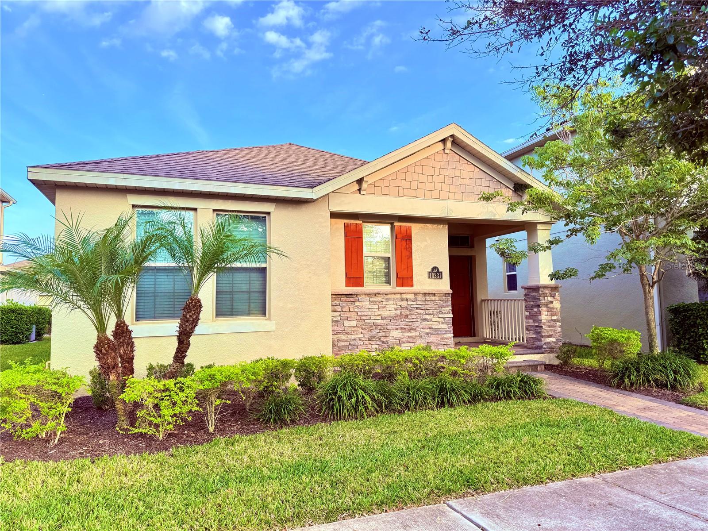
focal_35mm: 24
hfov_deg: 71.6
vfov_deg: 56.8
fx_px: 491
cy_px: 266
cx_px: 354
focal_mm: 6.76
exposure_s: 1/448
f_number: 1.78
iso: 80
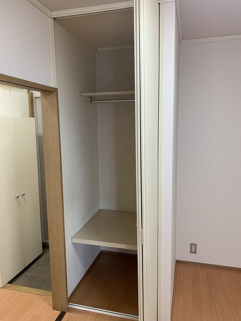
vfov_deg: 67.3
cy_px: 160
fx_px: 241
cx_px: 120
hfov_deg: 53.1
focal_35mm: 26
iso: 100
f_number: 1.8
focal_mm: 4.25
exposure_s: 1/60
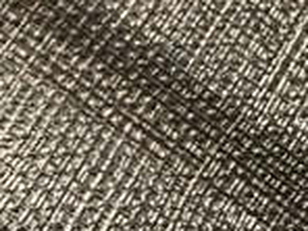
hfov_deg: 11.3
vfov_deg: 9.6
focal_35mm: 155
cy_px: 158
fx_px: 1379
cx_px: -343
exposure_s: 1/33
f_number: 2.2
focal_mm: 4.15
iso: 100
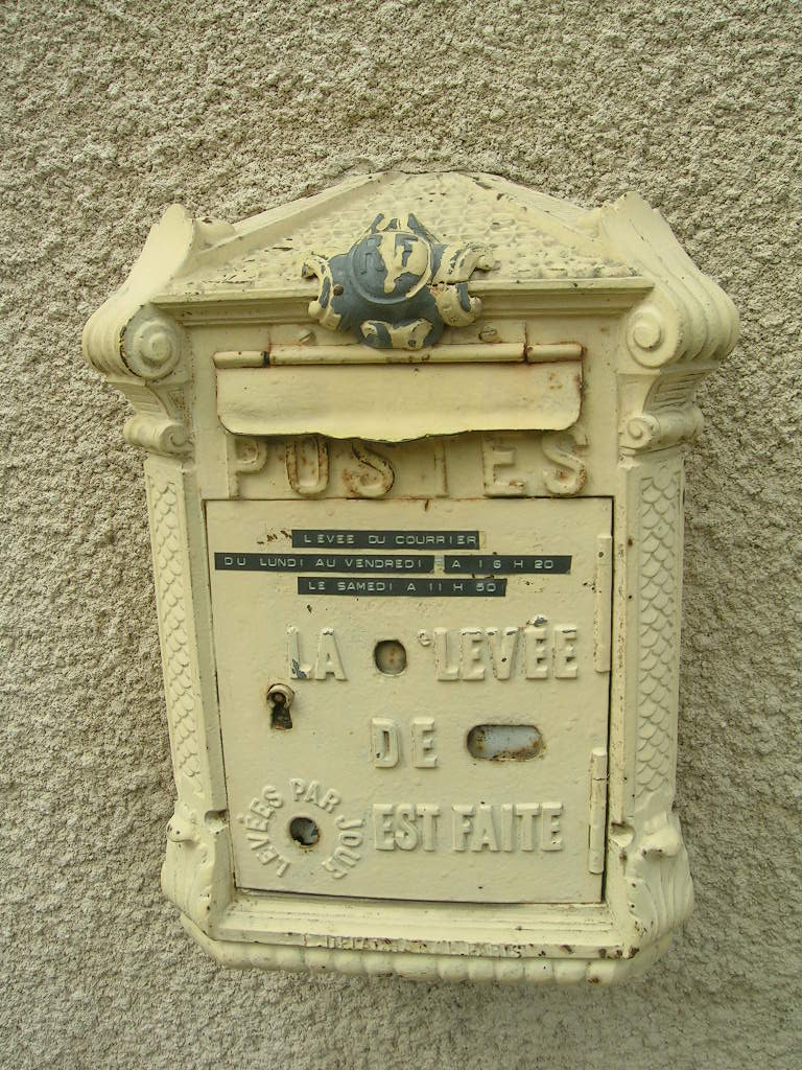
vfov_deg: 52.6
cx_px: 401
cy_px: 535
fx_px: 1081
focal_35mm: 35
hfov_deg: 40.7
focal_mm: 5.4
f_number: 4.8
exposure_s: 1/266
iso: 50
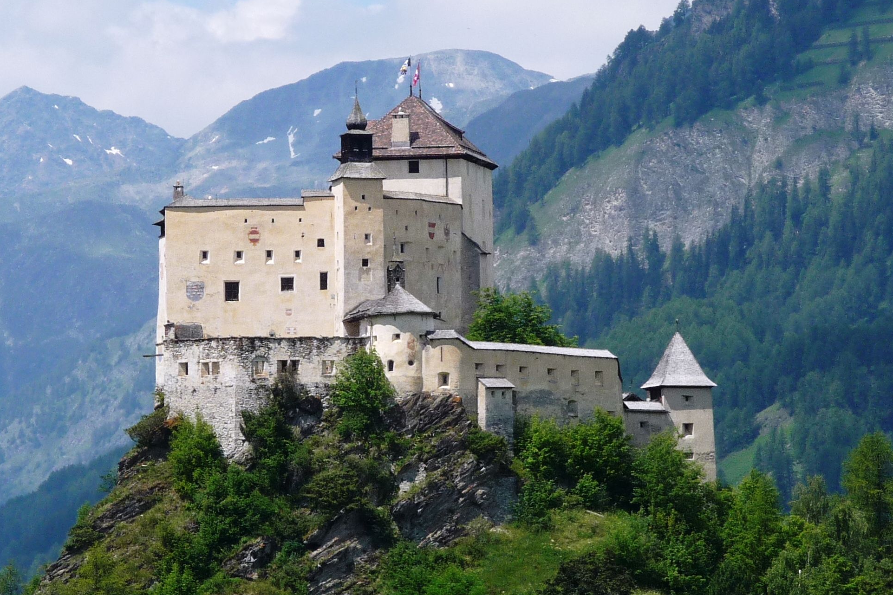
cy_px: 278
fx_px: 9177
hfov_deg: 5.6
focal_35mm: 370
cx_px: 437
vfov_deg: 3.7
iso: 100
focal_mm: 34.2
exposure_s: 1/800
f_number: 4.8
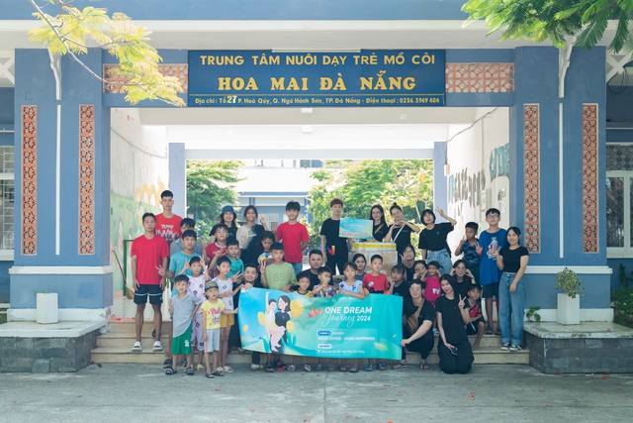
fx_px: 791
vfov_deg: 29.9
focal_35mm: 45
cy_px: 212
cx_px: 316
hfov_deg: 43.6
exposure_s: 1/640
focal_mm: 45
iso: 2500
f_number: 4
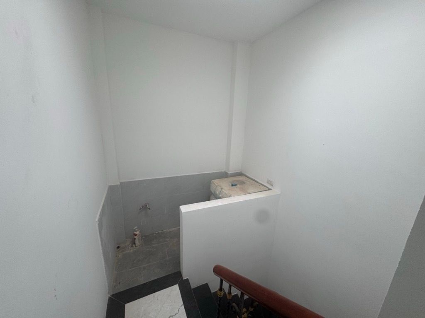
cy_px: 159
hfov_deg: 102.1
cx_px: 212
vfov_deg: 85.7
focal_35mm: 14
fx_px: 172
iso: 80
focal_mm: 2.22
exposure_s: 1/100
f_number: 2.2
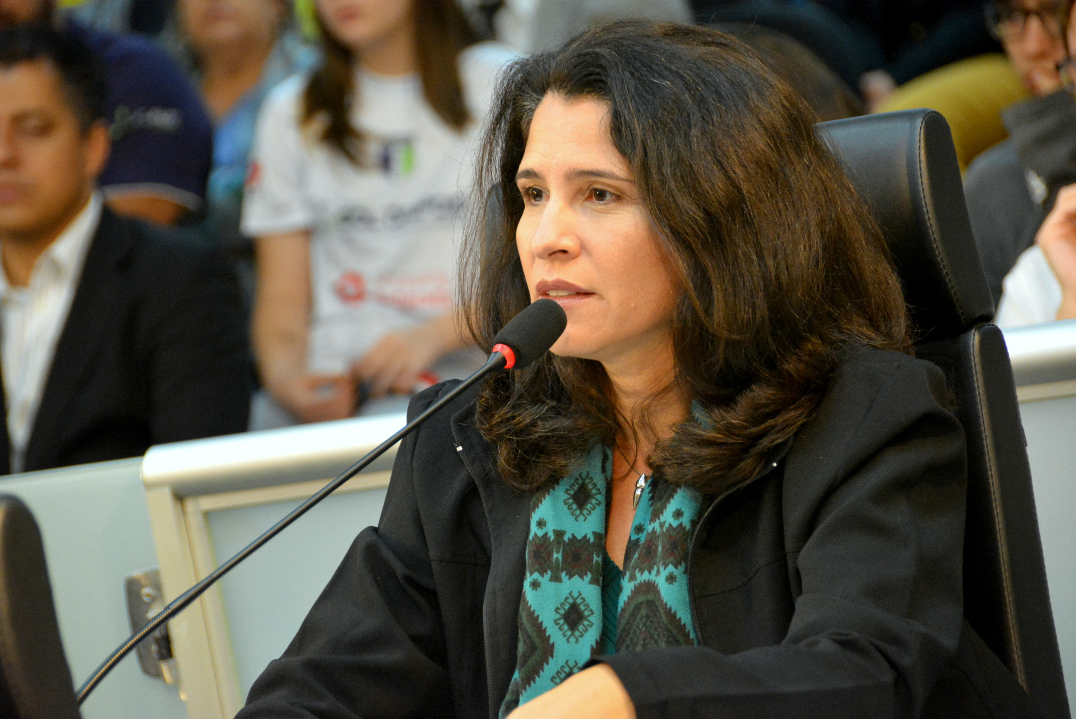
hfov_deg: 9.1
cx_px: 538
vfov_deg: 6.1
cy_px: 360
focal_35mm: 225
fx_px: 6730
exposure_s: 1/100
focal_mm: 150
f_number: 5.6
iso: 3200
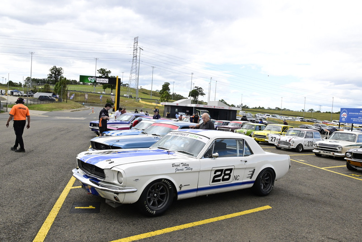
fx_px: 302
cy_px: 121
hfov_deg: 61.9
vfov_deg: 43.6
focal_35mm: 30
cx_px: 181
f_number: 11
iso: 500
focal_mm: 20
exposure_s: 1/250
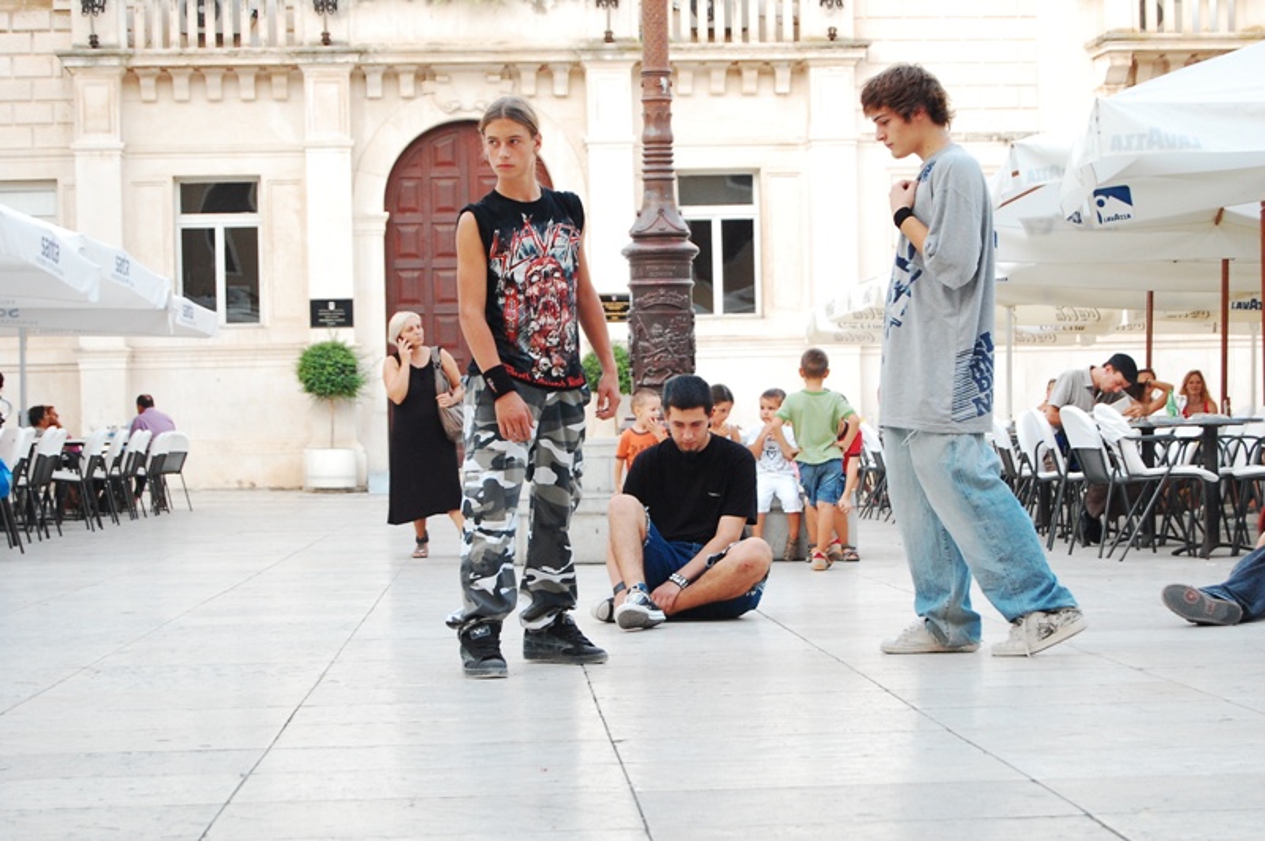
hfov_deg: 24.6
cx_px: 632
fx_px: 2897
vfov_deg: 16.5
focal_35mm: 82
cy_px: 420
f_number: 6.3
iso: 800
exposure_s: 1/60
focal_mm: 55
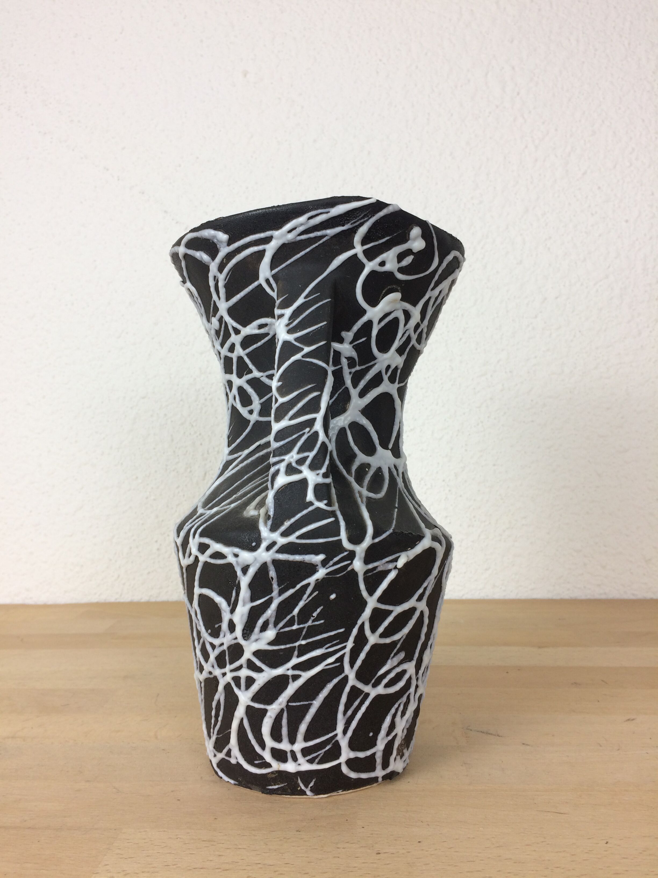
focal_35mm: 29
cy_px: 439
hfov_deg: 48.2
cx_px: 329
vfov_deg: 61.7
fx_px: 735
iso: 40
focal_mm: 4.15
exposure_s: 1/50
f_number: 2.2
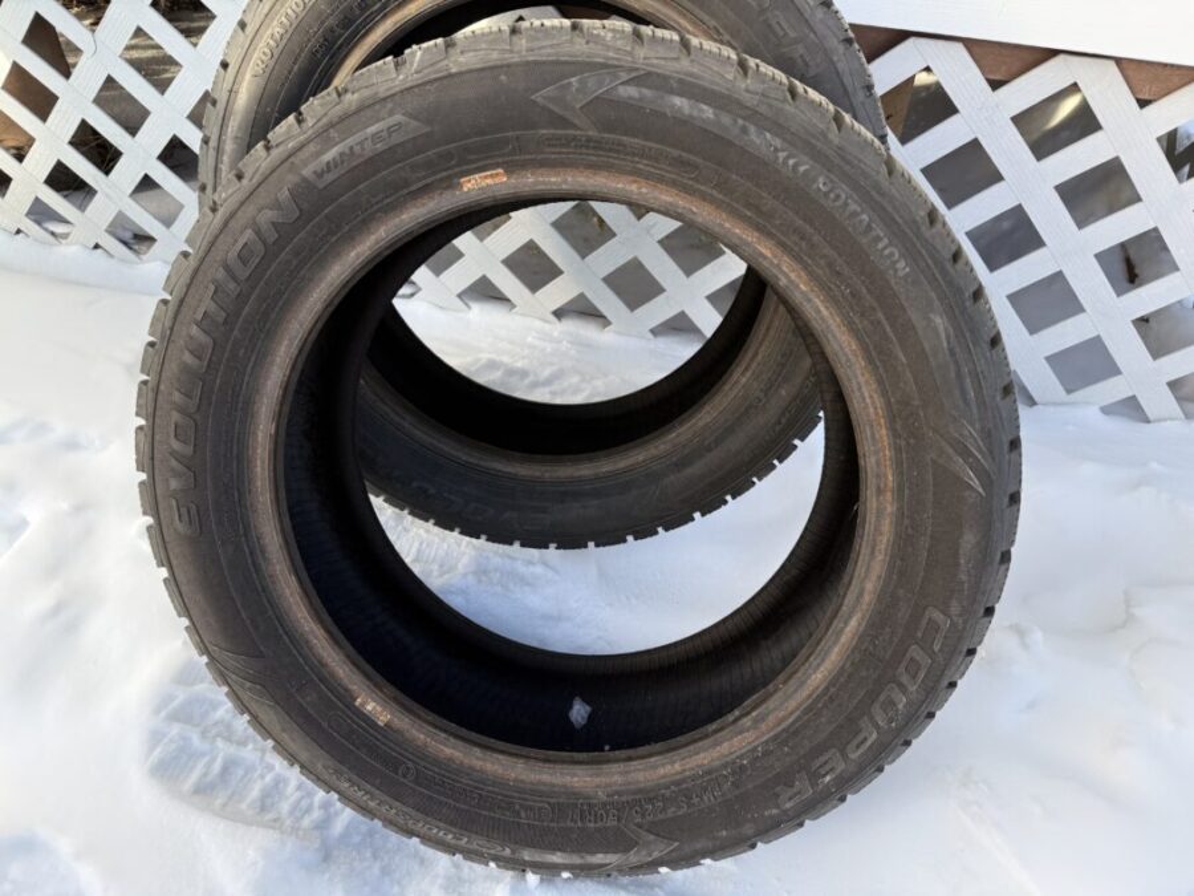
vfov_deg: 56.8
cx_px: 597
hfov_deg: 71.6
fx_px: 828
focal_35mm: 24
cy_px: 448
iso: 80
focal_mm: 6.76
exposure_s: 1/649
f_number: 1.78
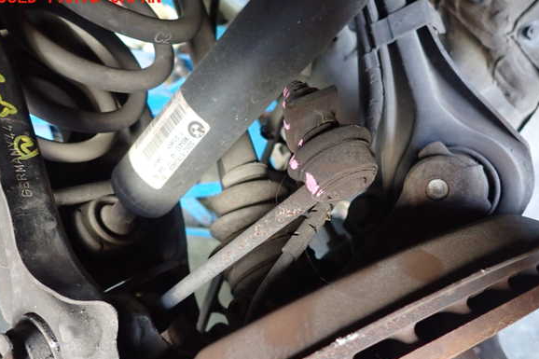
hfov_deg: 67.4
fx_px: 404
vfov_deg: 47.9
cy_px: 195
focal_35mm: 27
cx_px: 271
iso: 640
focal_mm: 4.5
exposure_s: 1/30
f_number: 2
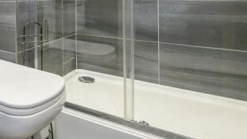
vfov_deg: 30.8
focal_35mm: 35
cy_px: -7
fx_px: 229
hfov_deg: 48.1
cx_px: 7
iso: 500
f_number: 8
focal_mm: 16
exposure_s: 1/15
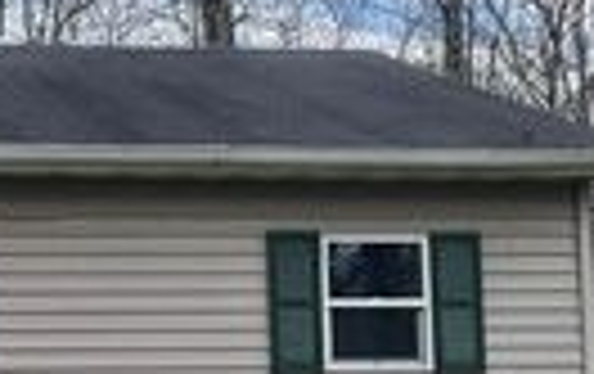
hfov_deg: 18.7
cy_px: 399
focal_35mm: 104
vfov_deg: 12.4
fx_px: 1686
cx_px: -158
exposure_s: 1/1195
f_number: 1.6
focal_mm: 4.2
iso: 32
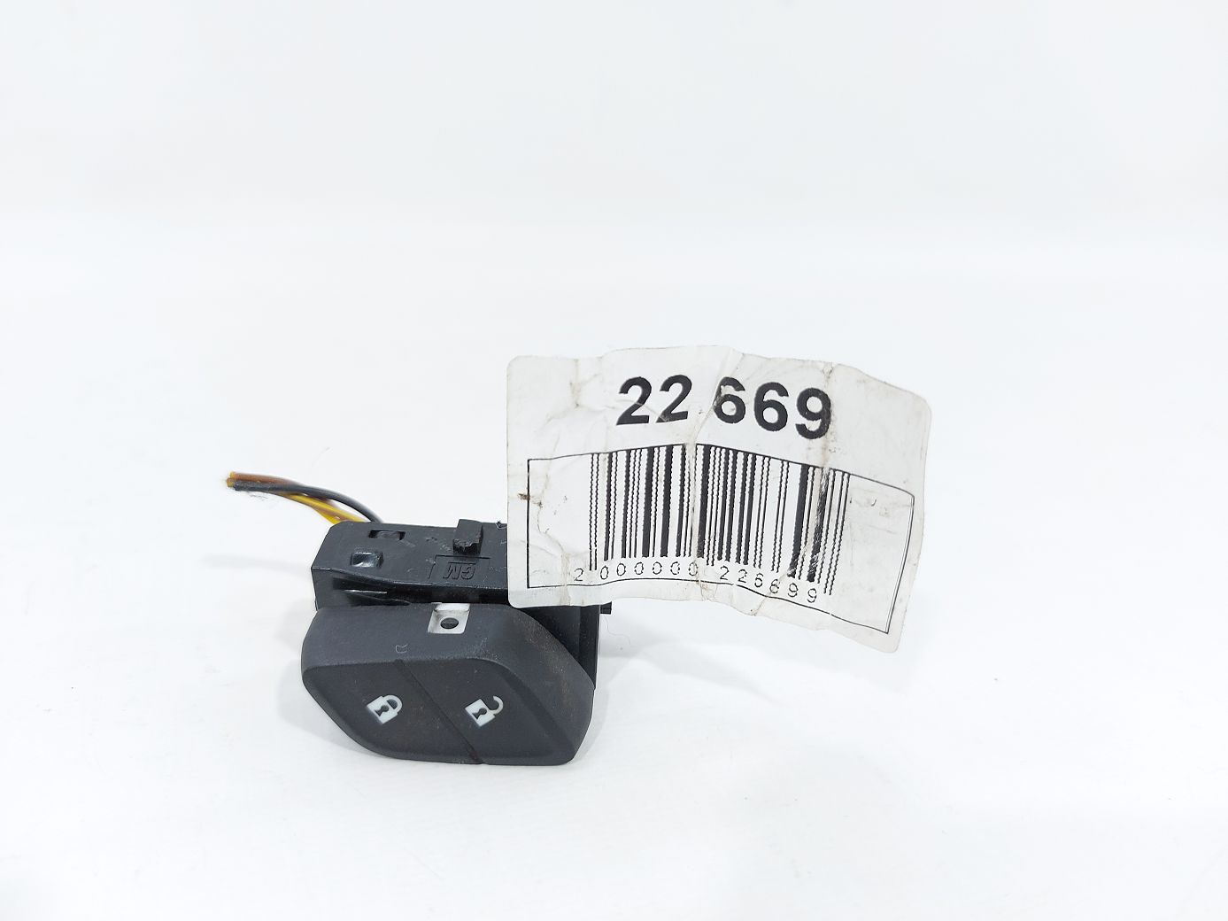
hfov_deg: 71.6
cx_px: 614
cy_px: 460
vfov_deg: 56.8
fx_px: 851
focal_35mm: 24
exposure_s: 1/50
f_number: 1.8
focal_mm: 5.23
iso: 64
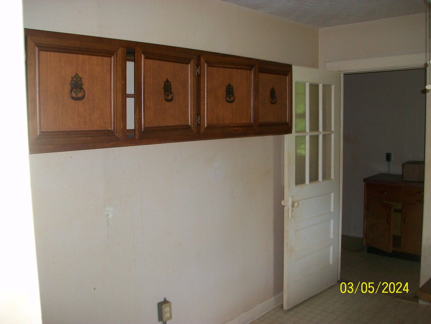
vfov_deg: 41.8
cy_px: 162
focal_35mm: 34
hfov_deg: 54.0
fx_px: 423
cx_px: 216
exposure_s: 1/60
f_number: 2.8
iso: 120
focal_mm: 5.7
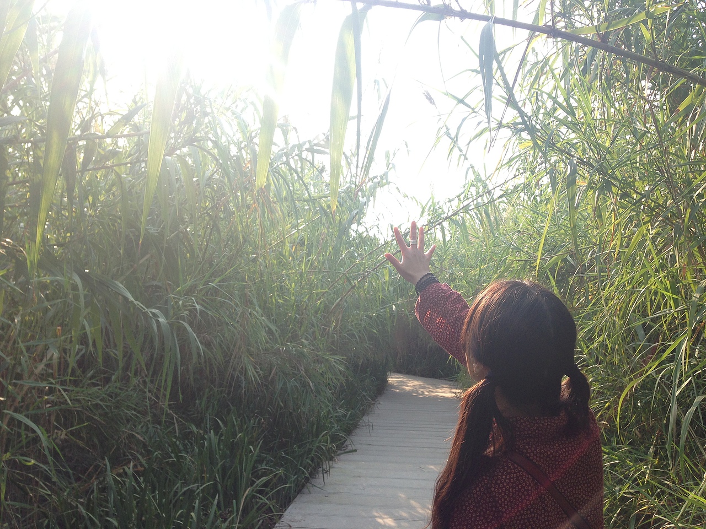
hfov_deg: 55.4
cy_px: 264
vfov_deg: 42.9
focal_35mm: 33
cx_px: 353
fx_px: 673
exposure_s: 1/326
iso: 50
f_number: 2.4
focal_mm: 4.12
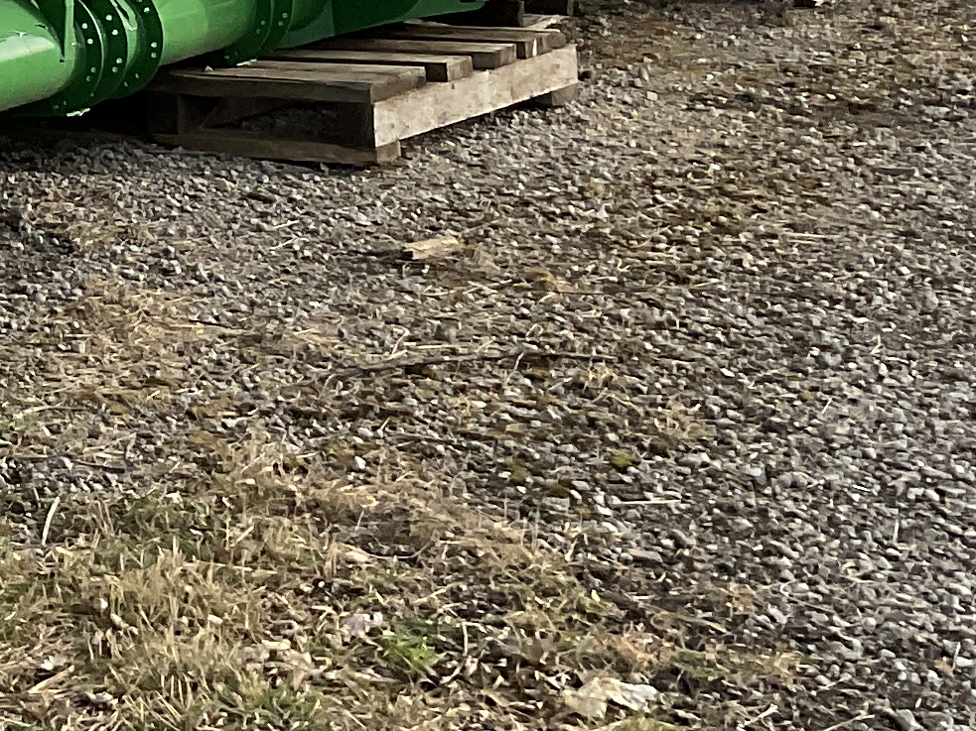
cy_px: -266
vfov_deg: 12.0
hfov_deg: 15.4
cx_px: -442
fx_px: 3355
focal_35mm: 119
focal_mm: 3
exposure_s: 1/1534
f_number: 1.8
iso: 16
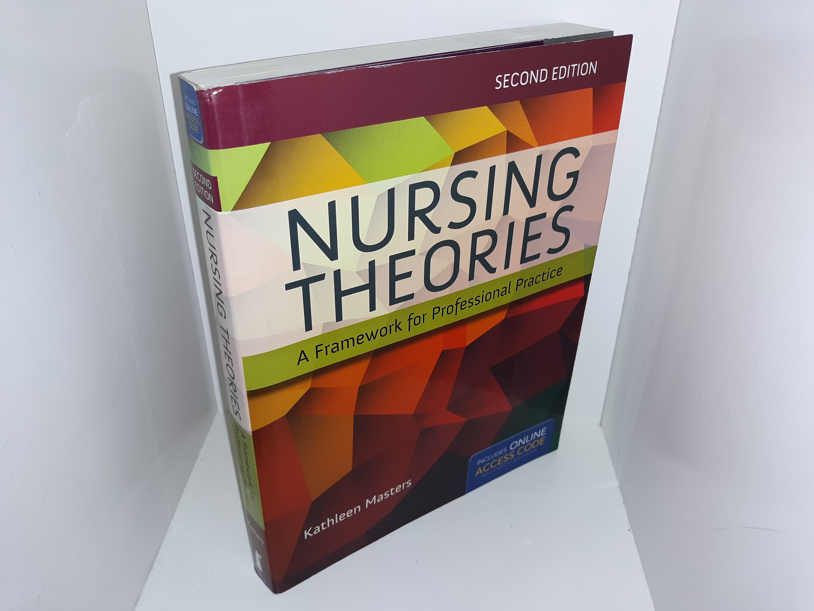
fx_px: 658
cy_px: 306
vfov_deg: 49.7
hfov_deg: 63.4
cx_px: 407
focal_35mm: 28
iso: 40
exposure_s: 1/120
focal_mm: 3.7
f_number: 1.7
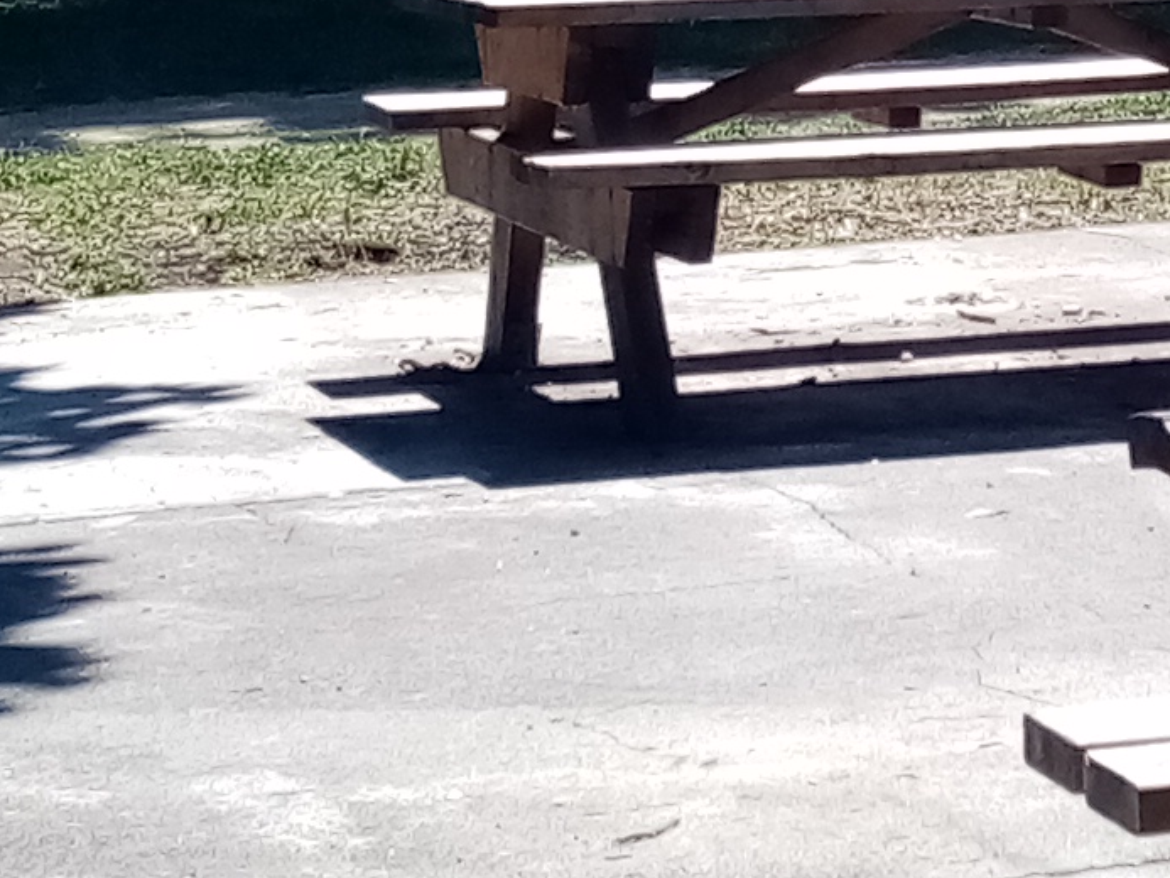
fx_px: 5274
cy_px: -171
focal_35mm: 156
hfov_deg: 12.5
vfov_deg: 9.4
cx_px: 1155
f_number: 1.8
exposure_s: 1/931
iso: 106
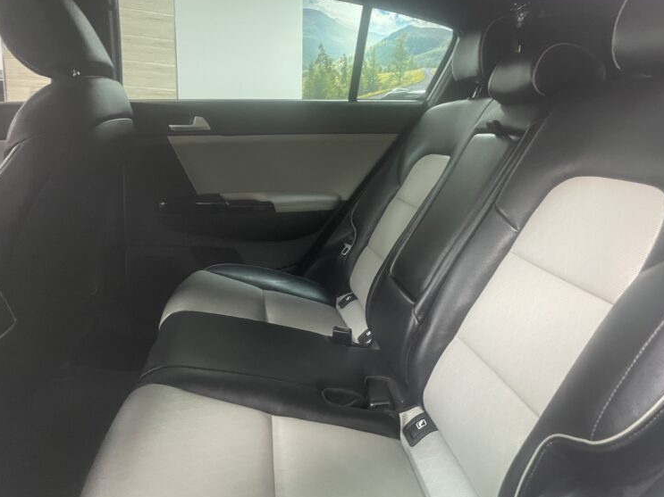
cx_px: 353
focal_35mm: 28
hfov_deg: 63.4
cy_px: 243
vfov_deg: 49.7
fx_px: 537
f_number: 1.6
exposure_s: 1/33
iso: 640
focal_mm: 4.2
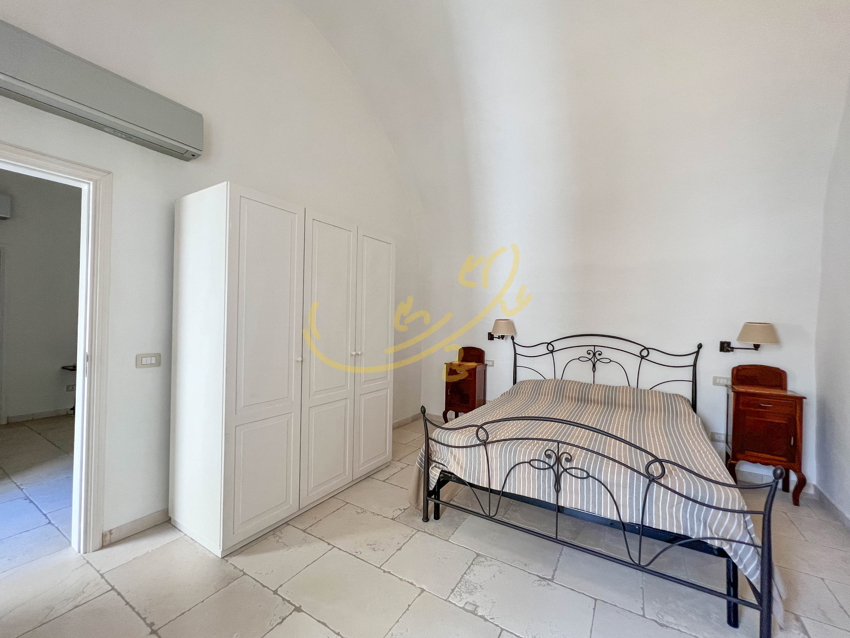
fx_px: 319
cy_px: 319
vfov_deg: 89.9
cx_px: 425
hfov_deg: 106.2
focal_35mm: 13
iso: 100
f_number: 1.8
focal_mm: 1.57
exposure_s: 1/100
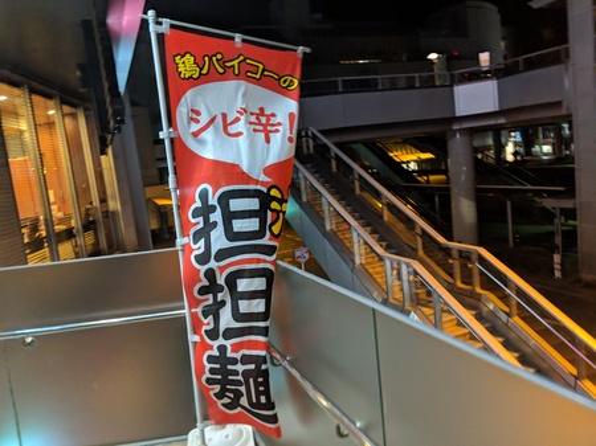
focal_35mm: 27
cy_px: 223
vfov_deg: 51.3
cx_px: 298
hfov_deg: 65.4
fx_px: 465
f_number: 1.8
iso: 444
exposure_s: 1/33.3
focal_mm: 4.44
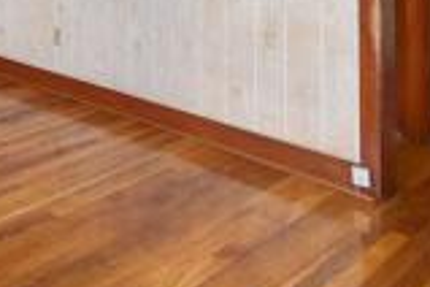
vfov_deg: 24.4
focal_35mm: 48
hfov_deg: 32.9
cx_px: -99
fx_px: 573
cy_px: -89
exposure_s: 1/200
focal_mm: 17
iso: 640
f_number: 7.1
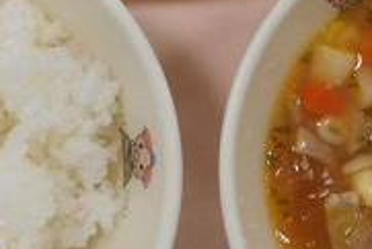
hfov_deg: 22.8
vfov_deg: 15.1
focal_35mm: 89
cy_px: -6
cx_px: 159
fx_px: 920
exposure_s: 1/30
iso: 180
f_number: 3.7
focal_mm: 4.5
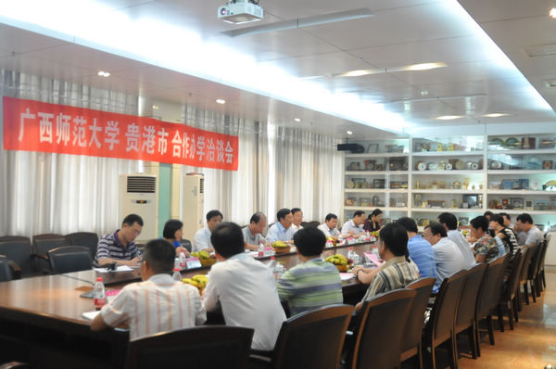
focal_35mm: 36
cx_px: 278
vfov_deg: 36.8
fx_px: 555
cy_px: 184
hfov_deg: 53.2
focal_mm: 24
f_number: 3.5
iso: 1600
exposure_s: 1/30
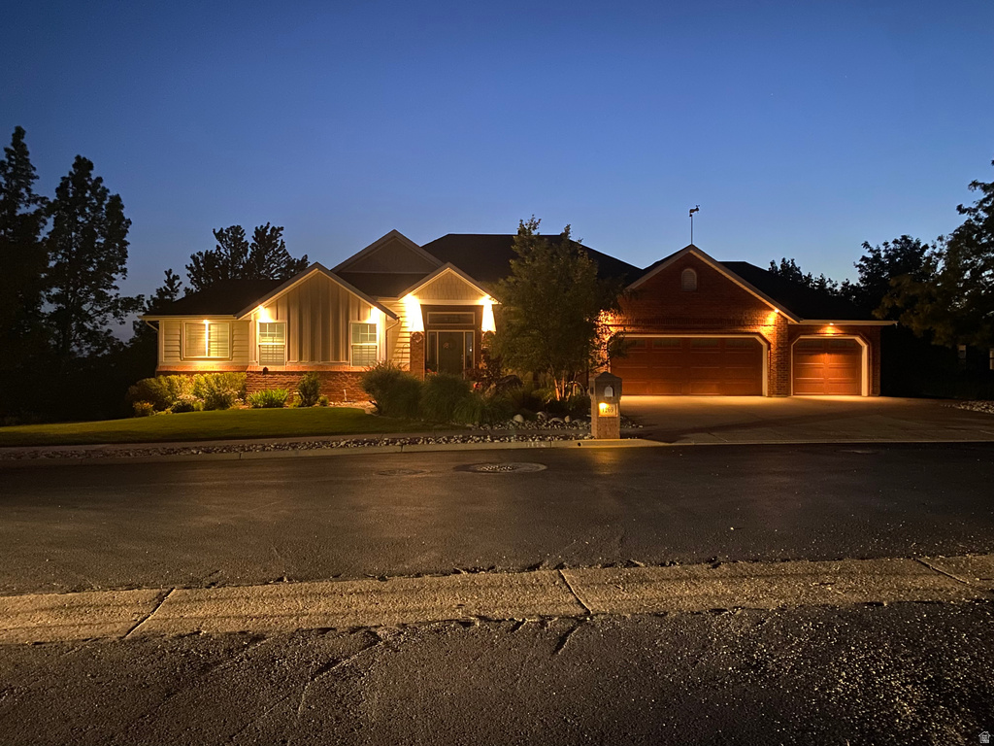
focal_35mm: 26
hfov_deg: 67.3
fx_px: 747
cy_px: 373
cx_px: 497
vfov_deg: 53.1
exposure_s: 1/8
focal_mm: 4.25
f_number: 1.8
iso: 640
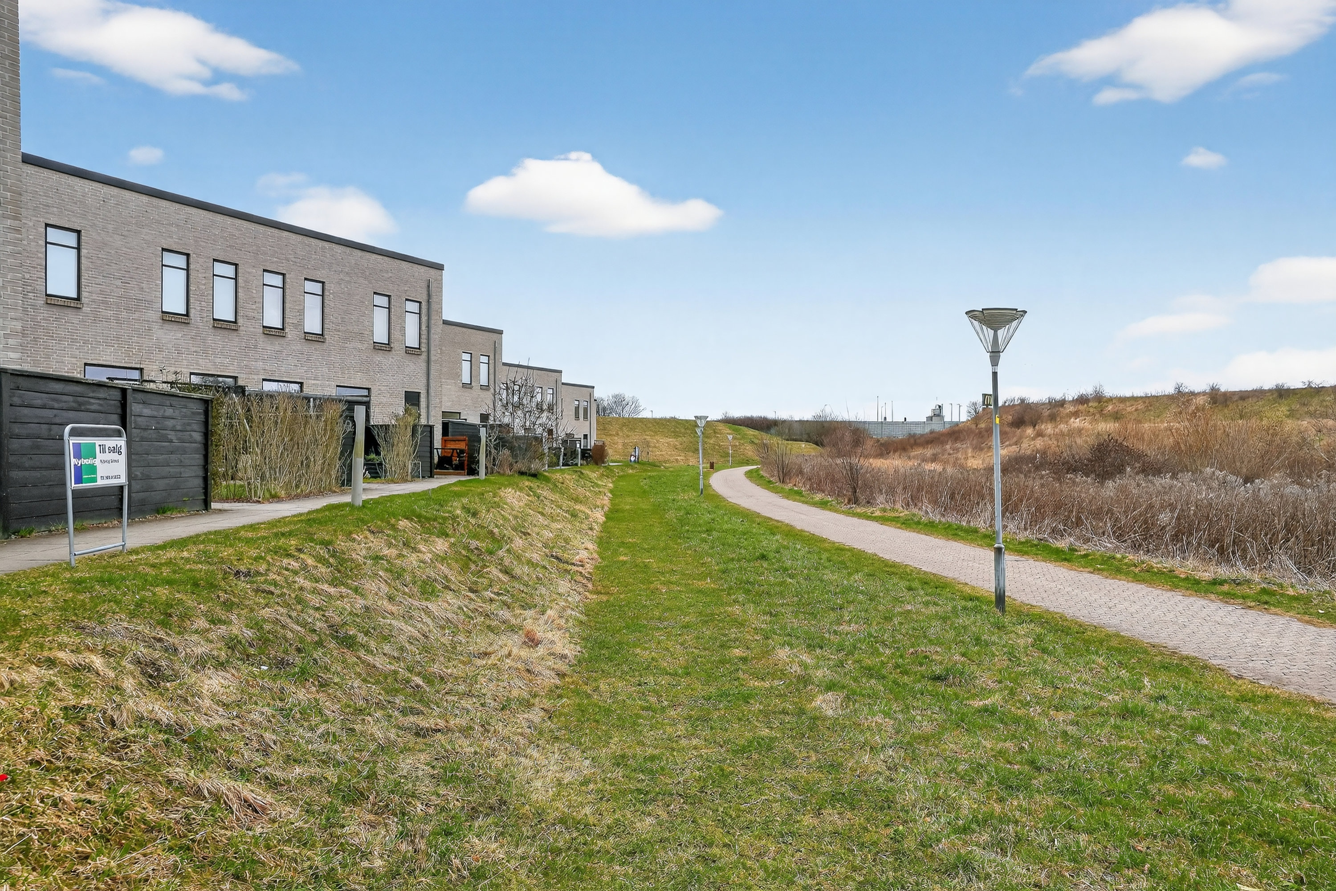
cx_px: 668
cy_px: 446
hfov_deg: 71.5
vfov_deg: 51.3
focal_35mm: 25
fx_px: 928
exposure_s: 1/400
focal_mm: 25
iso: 400
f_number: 8
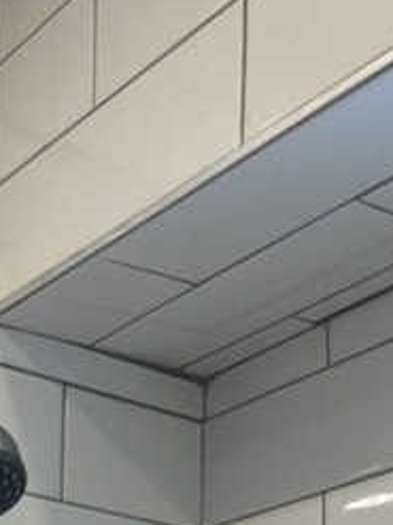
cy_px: 791
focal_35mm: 81
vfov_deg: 20.6
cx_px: -74
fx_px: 1227
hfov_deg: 17.4
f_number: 1.5
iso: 50
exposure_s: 1/120
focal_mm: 5.7
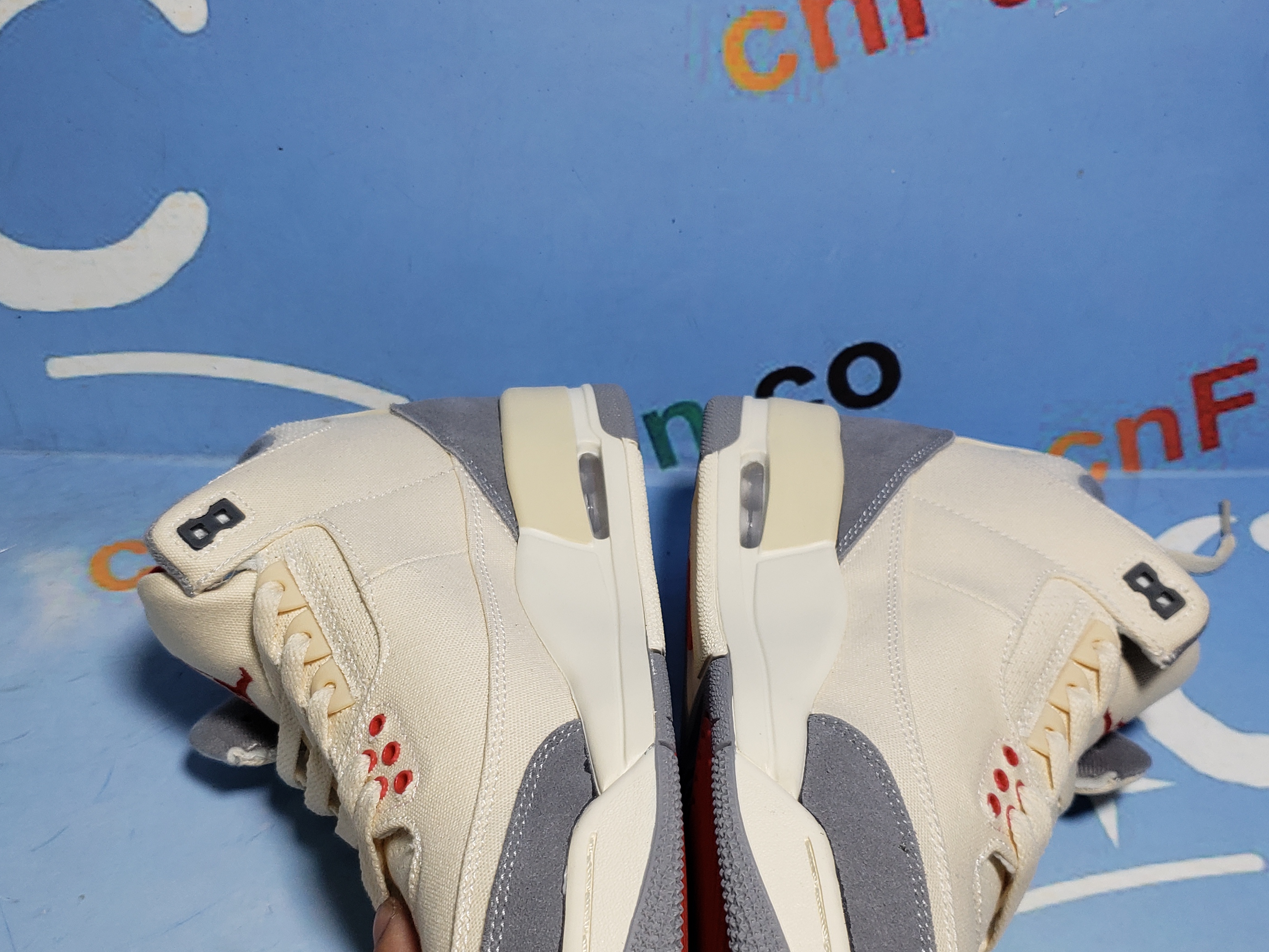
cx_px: 585
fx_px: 1393
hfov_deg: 48.9
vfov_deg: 37.5
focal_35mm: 38
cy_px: 600
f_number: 1.5
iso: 50
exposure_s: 1/497
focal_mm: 4.3
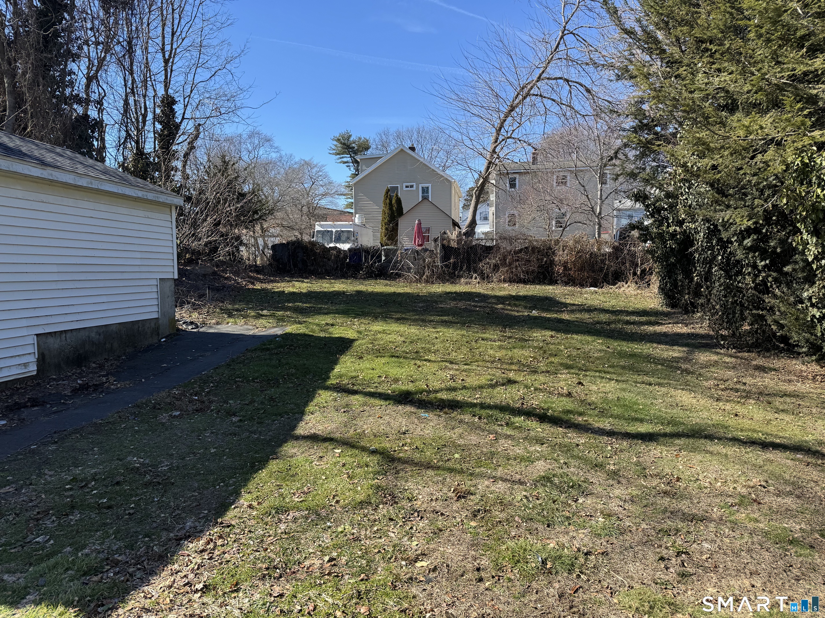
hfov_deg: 71.6
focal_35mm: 24
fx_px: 572
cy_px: 309
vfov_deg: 56.8
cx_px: 412
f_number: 1.78
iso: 80
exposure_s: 1/1678
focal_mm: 6.76
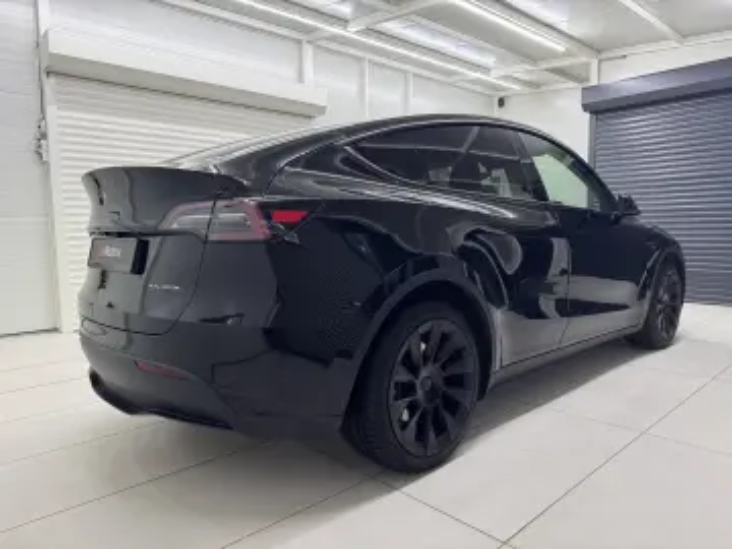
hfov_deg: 71.6
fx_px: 508
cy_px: 274
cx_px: 366
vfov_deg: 56.8
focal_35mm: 24
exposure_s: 1/50
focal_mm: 6.76
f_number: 1.78
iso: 160
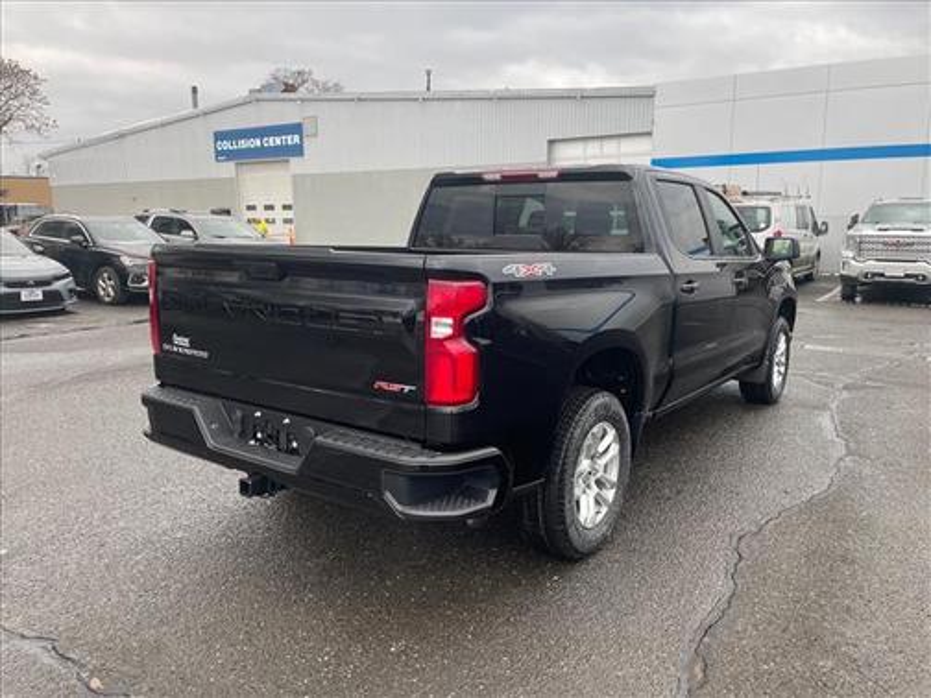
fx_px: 699
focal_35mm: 26
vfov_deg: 53.1
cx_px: 466
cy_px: 349
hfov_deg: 67.3
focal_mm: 4.2
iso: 32
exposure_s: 1/346
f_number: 1.6
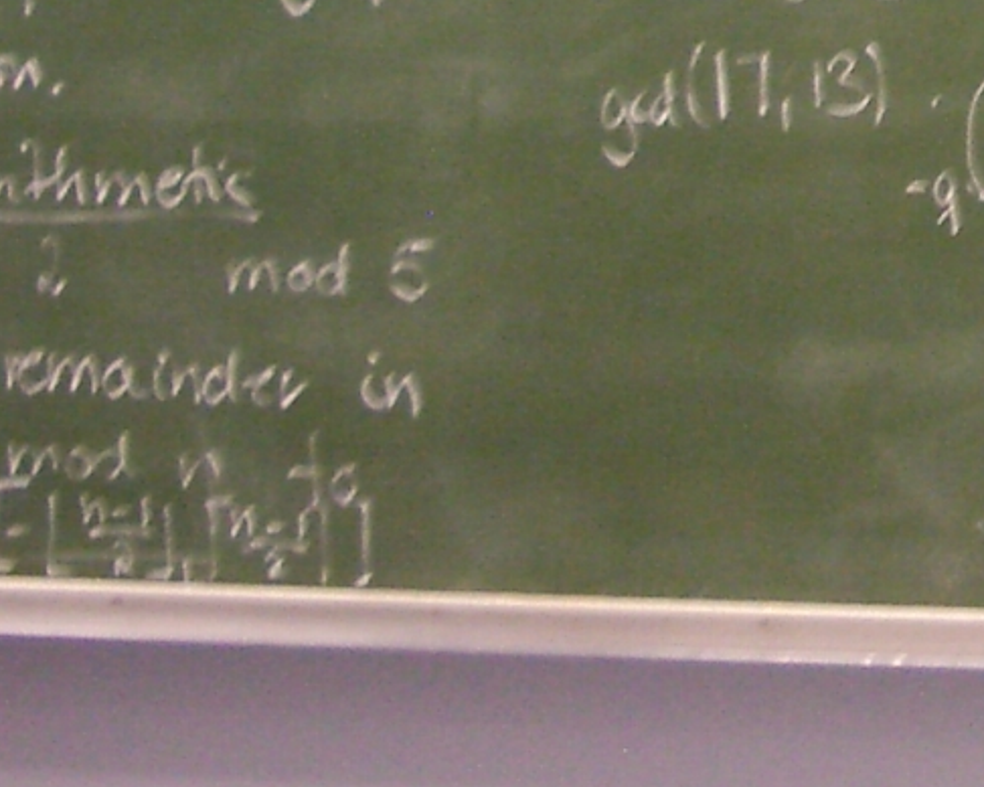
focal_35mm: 144
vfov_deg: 10.6
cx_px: 1628
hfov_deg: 12.5
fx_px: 4194
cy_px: -101
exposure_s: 1/13
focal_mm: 5.8
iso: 200
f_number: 2.6
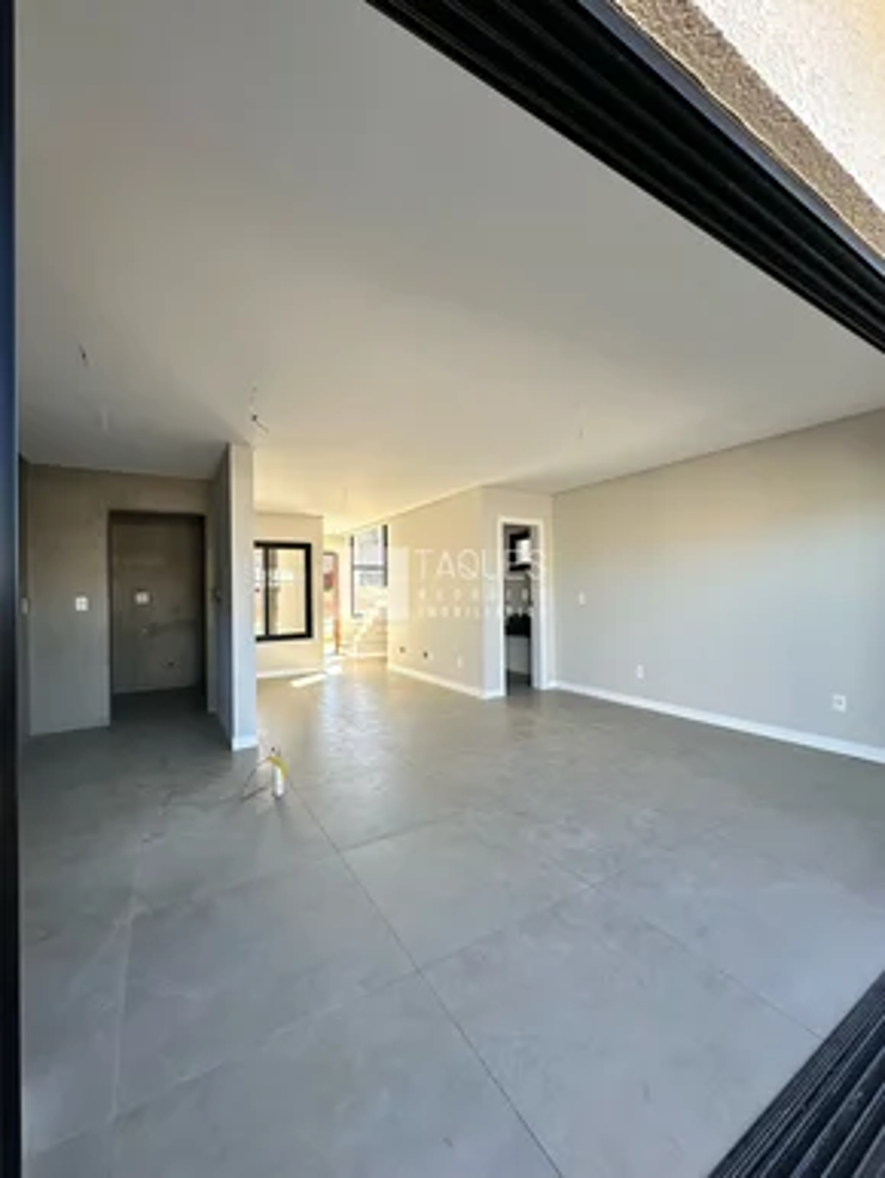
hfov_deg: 85.7
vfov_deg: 102.0
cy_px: 589
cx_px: 442
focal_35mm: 14
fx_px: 477
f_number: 2.2
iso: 40
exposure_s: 1/163
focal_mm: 2.22
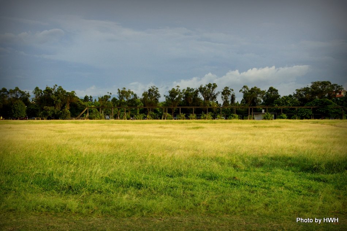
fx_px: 506
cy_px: 116
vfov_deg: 25.8
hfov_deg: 37.8
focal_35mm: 52
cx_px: 174
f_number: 9
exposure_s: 1/500
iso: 1000
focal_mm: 35
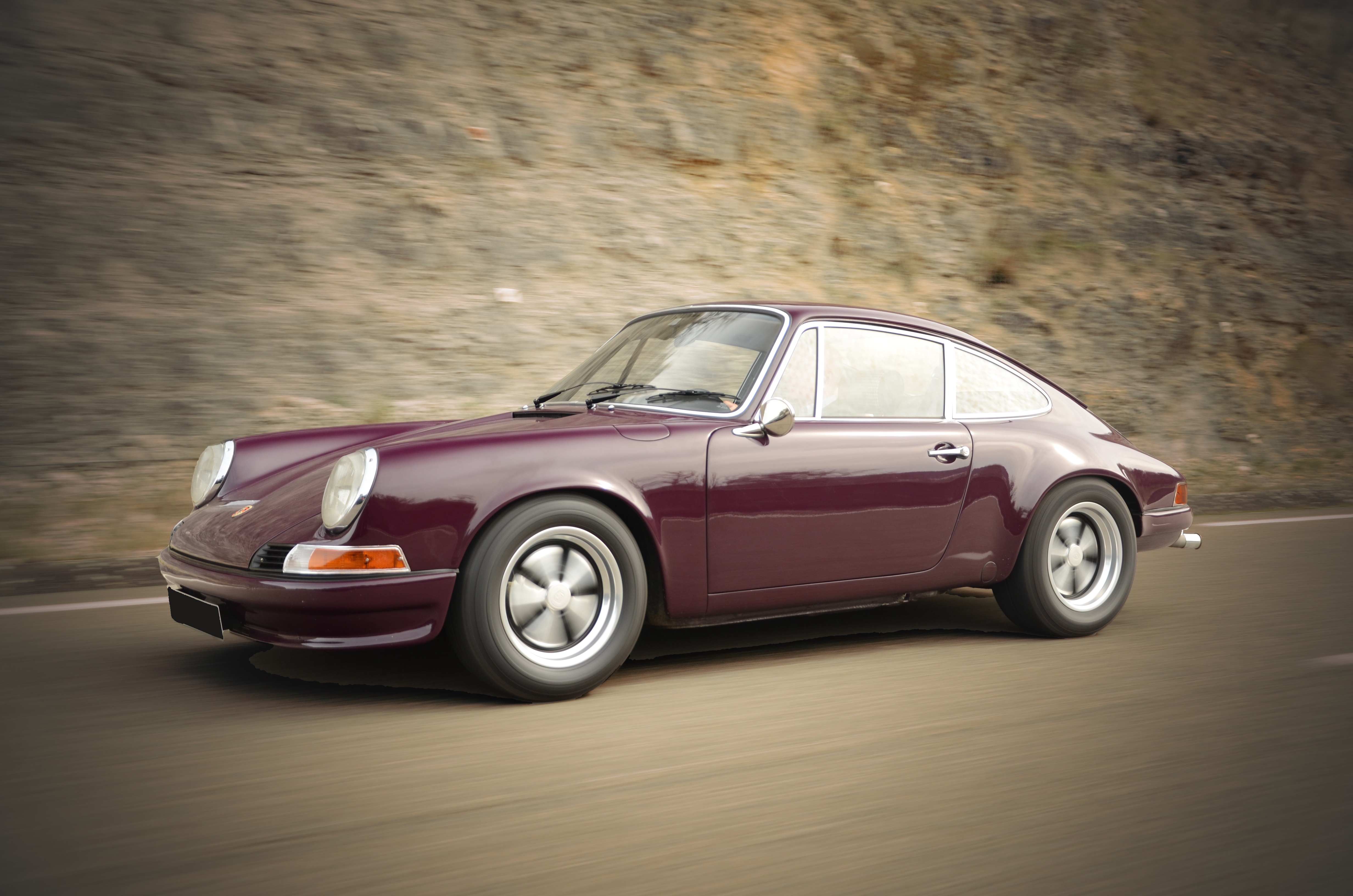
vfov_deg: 34.1
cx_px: 676
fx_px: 1463
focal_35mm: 39
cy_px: 448
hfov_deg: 49.6
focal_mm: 26
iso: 160
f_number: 4
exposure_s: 1/100
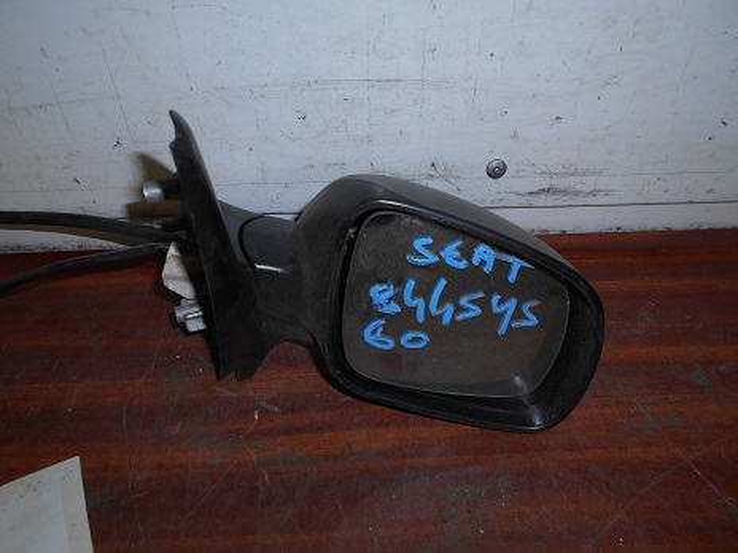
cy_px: 276
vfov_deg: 53.1
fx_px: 554
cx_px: 369
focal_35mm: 26
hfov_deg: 67.3
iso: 80
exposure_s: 1/25
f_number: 3.2
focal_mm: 4.6
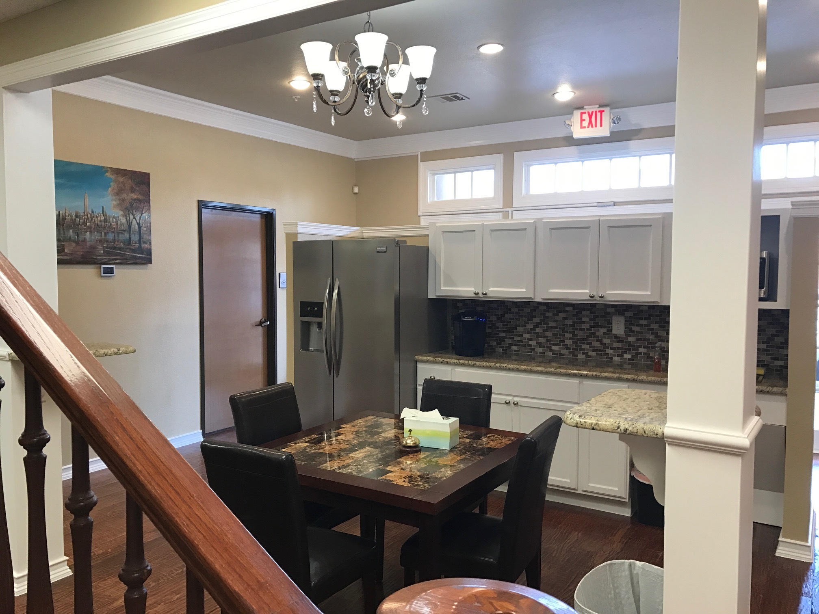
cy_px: 307
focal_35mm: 28
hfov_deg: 63.4
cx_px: 410
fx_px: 662
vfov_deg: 49.7
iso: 25
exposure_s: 1/30
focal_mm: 3.99
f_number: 1.8
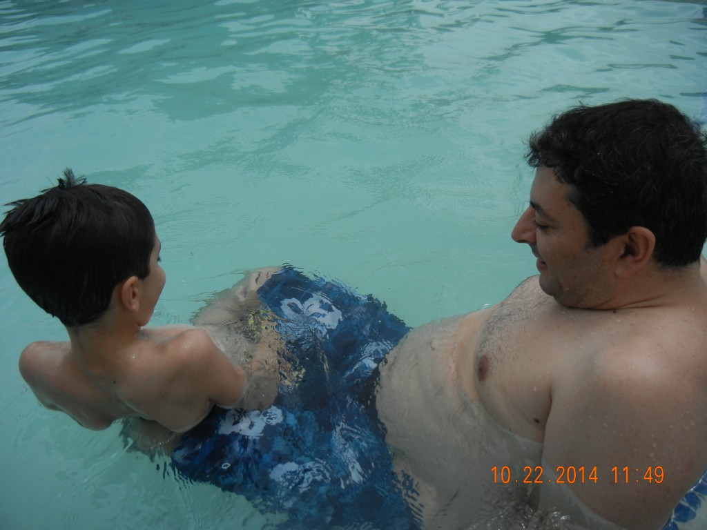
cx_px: 354
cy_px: 265
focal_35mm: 30
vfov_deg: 46.8
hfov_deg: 60.0
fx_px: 613
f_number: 7
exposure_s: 1/607
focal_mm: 5.4
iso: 160
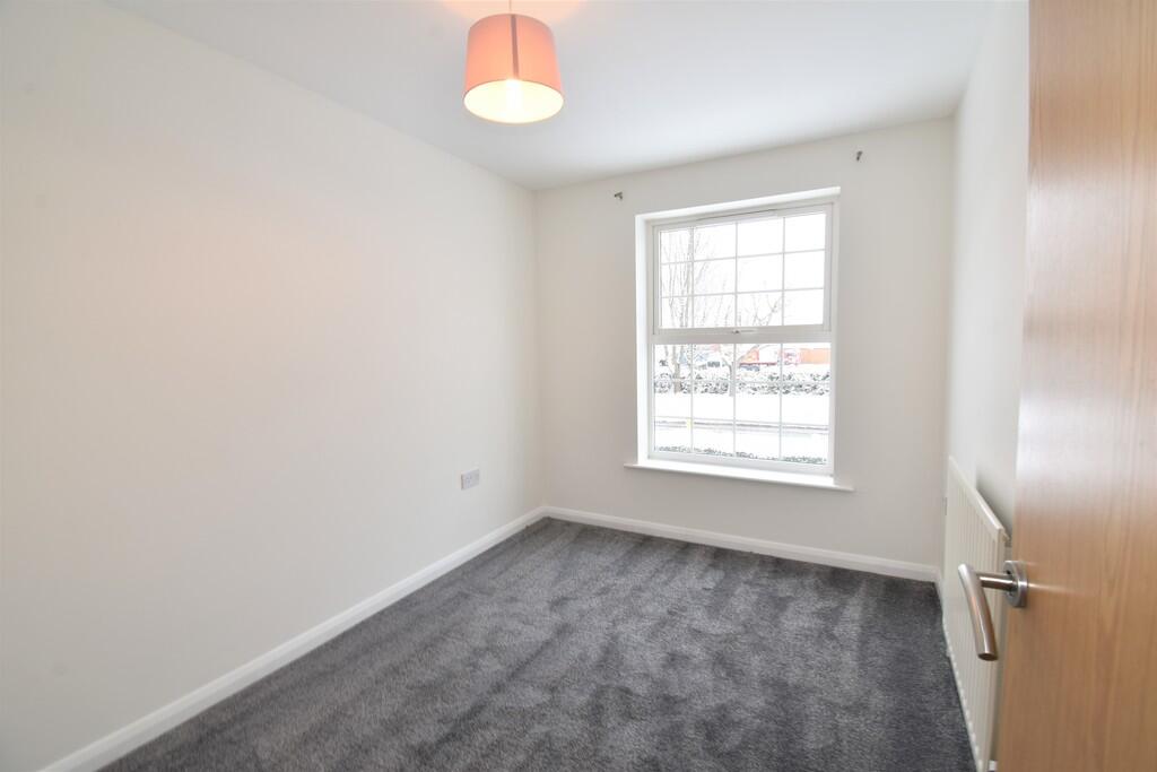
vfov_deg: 77.3
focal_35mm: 15
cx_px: 578
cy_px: 386
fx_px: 482
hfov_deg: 100.4
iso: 100
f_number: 10
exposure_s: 1/4
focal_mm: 10
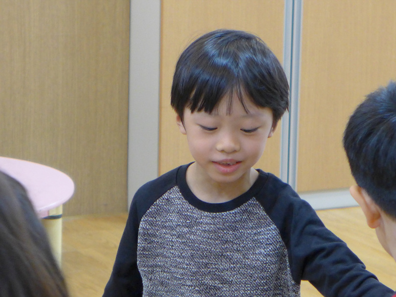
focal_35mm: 180
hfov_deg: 11.0
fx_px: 2059
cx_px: 198
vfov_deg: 8.2
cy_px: 148
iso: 400
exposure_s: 1/60
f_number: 2.3
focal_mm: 17.7
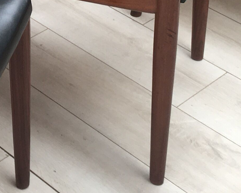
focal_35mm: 125
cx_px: -40
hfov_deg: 14.9
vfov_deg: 11.9
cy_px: -69
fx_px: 891
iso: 32
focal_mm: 4.15
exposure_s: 1/50
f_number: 2.2
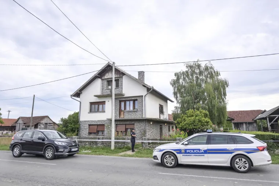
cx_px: 140
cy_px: 93
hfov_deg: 78.6
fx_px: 171
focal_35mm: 22
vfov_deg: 57.2
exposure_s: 1/4000
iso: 1000
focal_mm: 22
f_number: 4
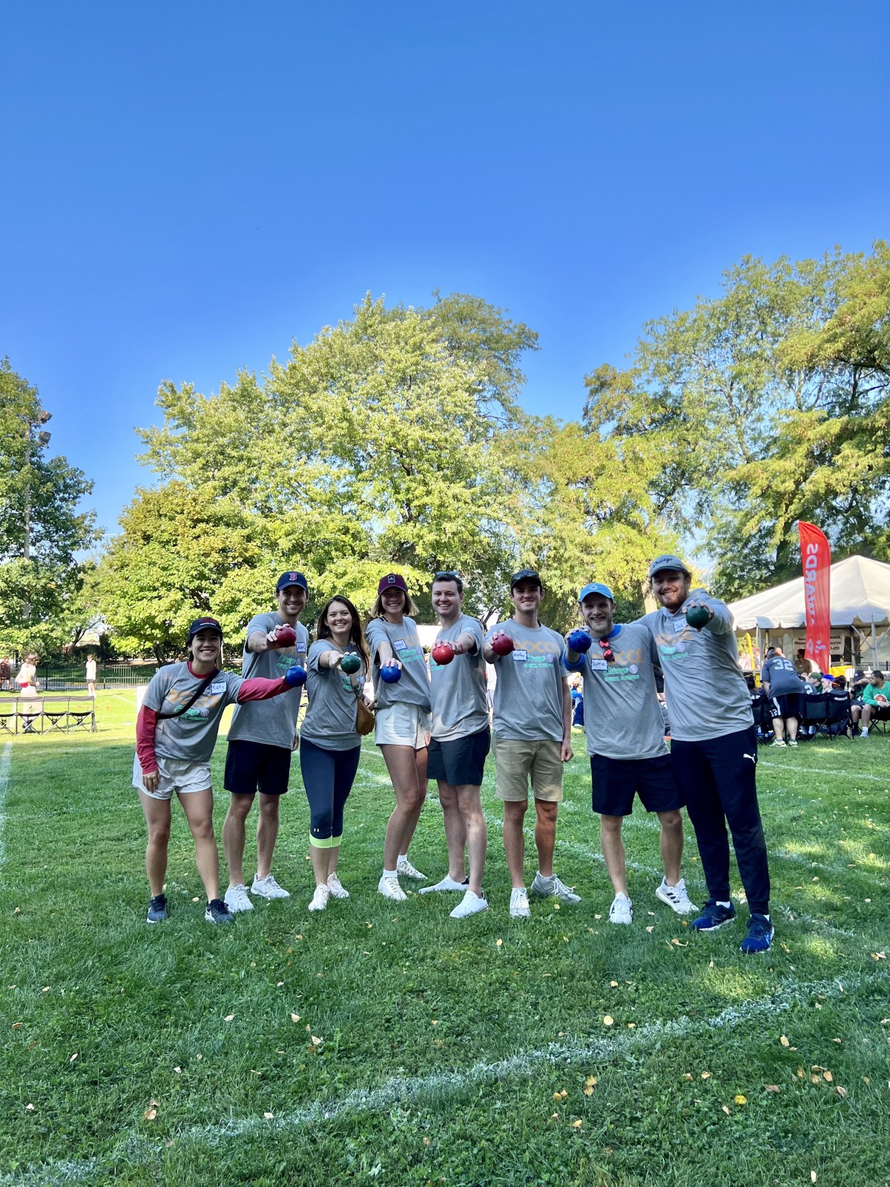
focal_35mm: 26
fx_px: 891
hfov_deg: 53.1
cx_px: 445
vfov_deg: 67.3
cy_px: 594
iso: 50
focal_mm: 5.7
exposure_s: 1/1412
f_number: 1.5
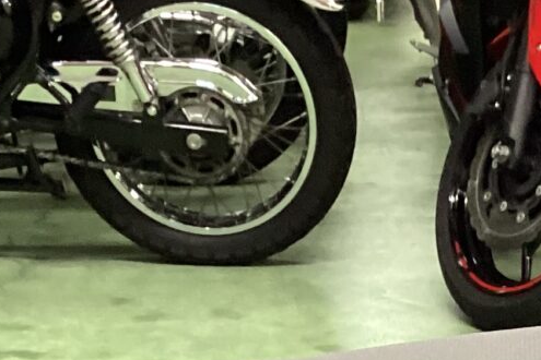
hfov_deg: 16.3
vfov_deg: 10.1
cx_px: 421
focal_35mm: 125
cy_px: 749
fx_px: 1878
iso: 320
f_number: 2.4
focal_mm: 3.3
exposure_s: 1/40
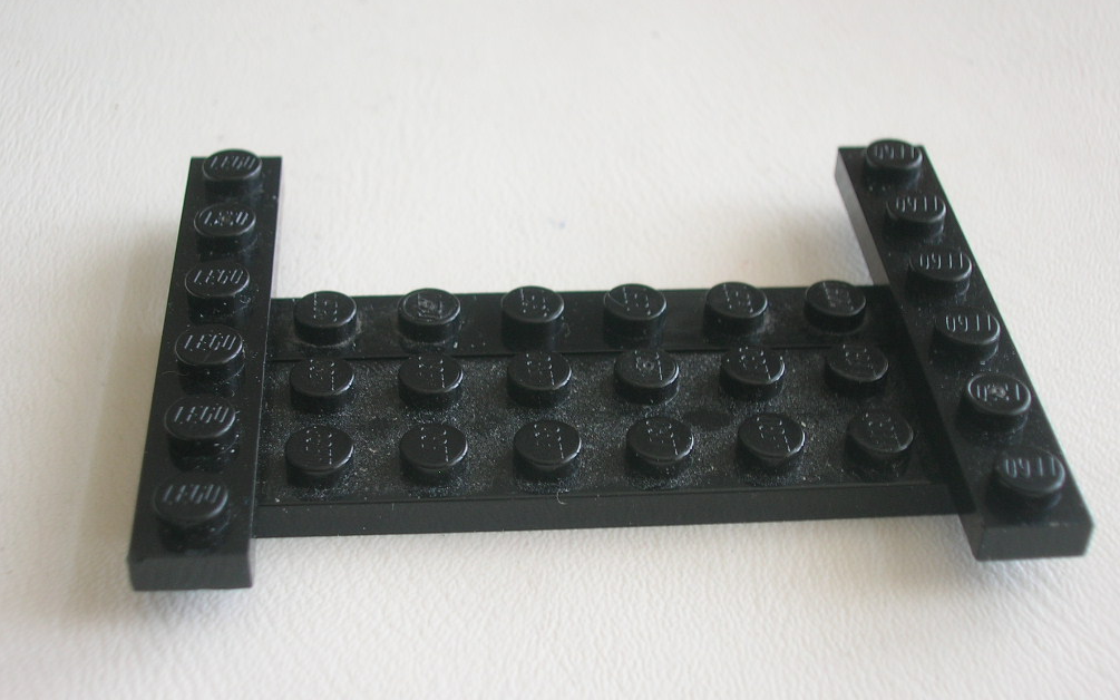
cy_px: 397
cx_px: 552
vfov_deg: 24.0
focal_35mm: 54
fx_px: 1648
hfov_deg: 37.5
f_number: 3.3
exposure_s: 1/7.1
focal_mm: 8.4
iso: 50
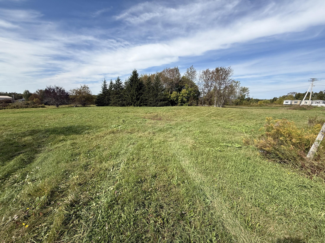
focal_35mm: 14
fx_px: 131
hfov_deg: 102.1
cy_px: 122
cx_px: 162
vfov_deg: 85.7
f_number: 2.2
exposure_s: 1/1105
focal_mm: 2.22
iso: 50
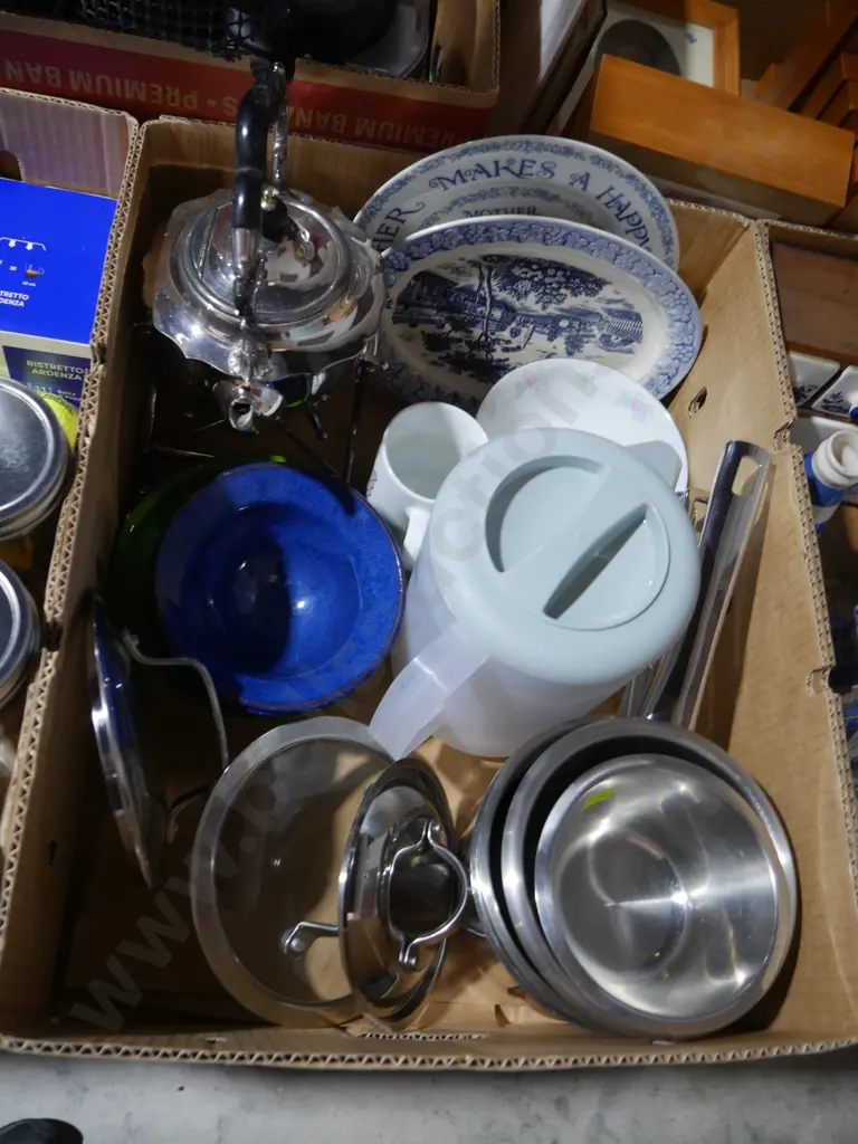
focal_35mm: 28
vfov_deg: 63.4
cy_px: 572
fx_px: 925
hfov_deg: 49.7
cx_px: 429
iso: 400
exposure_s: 1/60
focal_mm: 14
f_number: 3.5
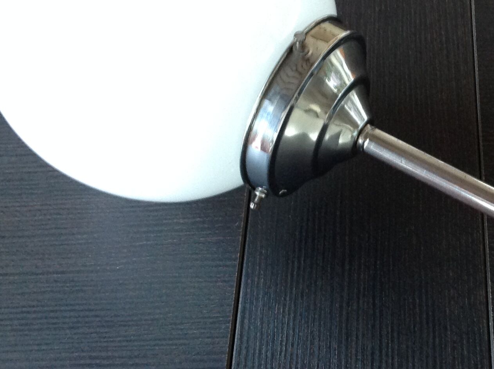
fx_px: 1026
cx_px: 439
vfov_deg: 20.4
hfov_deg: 26.2
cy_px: 198
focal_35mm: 72
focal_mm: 4.28
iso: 200
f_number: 2.4
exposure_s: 1/15
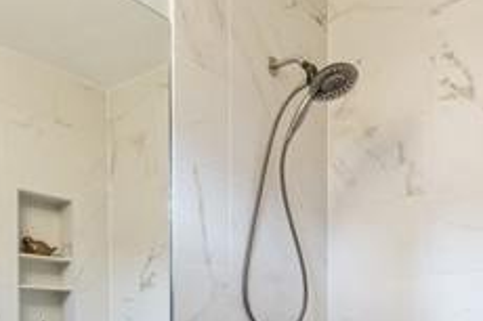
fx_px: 523
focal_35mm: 39
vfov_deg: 31.1
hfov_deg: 49.1
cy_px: 336
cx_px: 302
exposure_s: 1/160
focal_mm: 14
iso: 400
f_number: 2.8
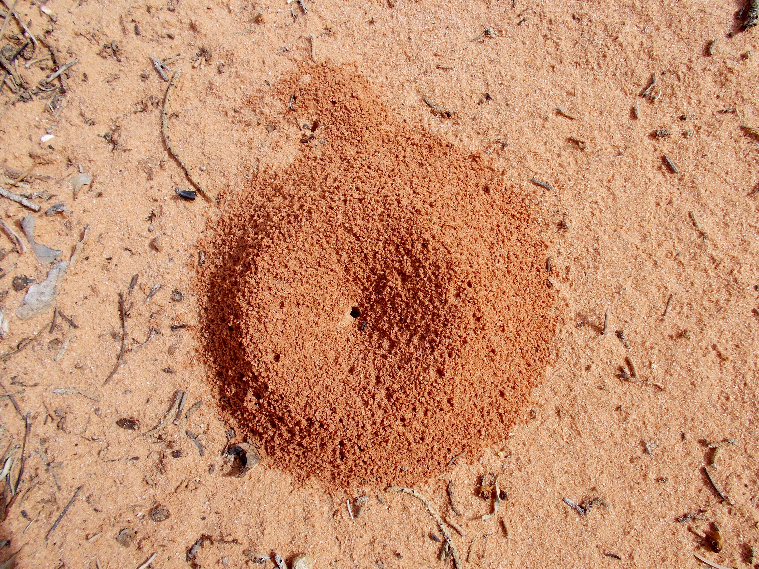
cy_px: 284
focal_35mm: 30
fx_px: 658
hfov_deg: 60.0
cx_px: 380
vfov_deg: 46.8
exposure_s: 1/500
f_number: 3.4
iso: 80
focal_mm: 5.3
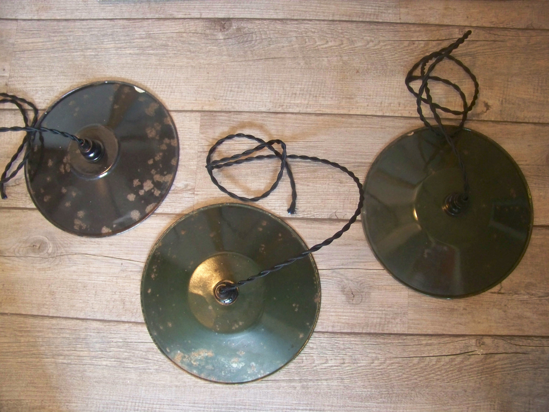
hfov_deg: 55.4
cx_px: 274
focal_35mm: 33
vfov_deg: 42.9
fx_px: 523
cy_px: 206
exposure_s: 1/15
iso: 400
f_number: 2.8
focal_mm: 5.85
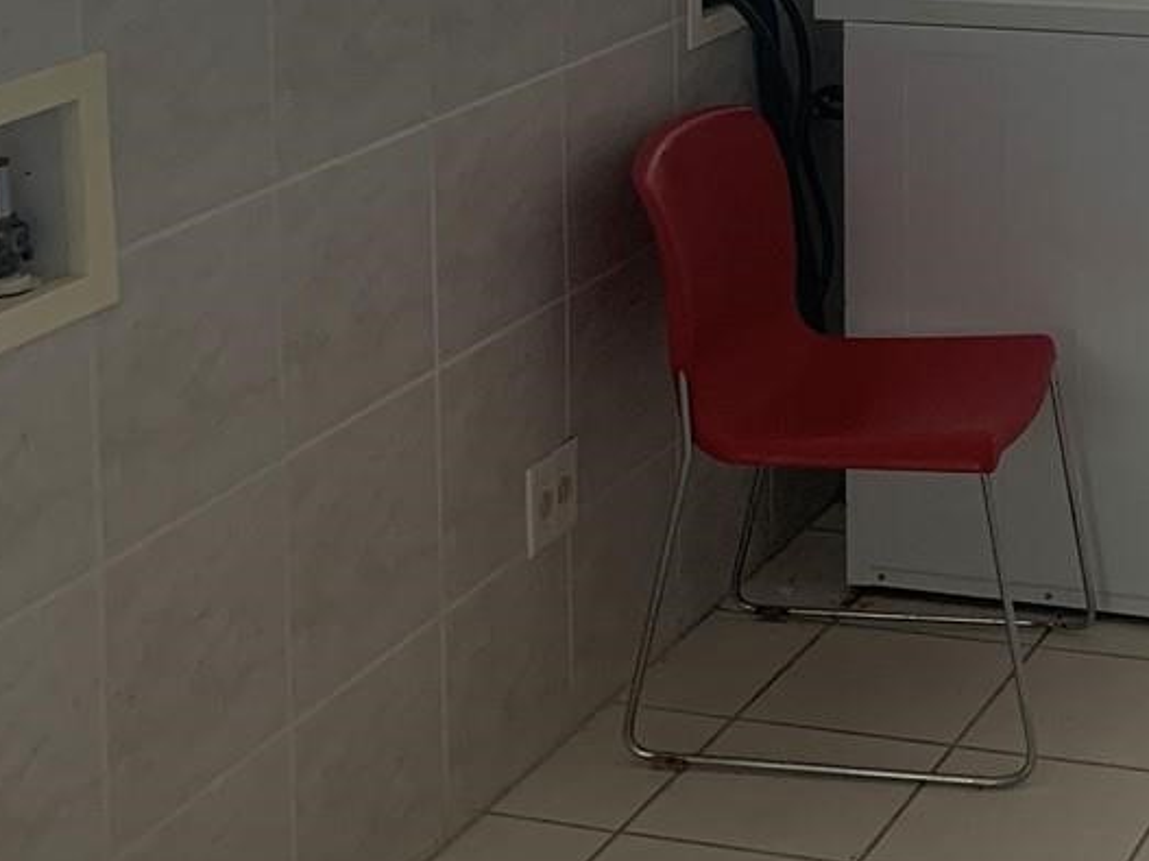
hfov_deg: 23.0
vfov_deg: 17.4
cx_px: 1310
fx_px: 2622
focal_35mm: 79
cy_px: -299
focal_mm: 4.25
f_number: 1.8
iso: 80
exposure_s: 1/121
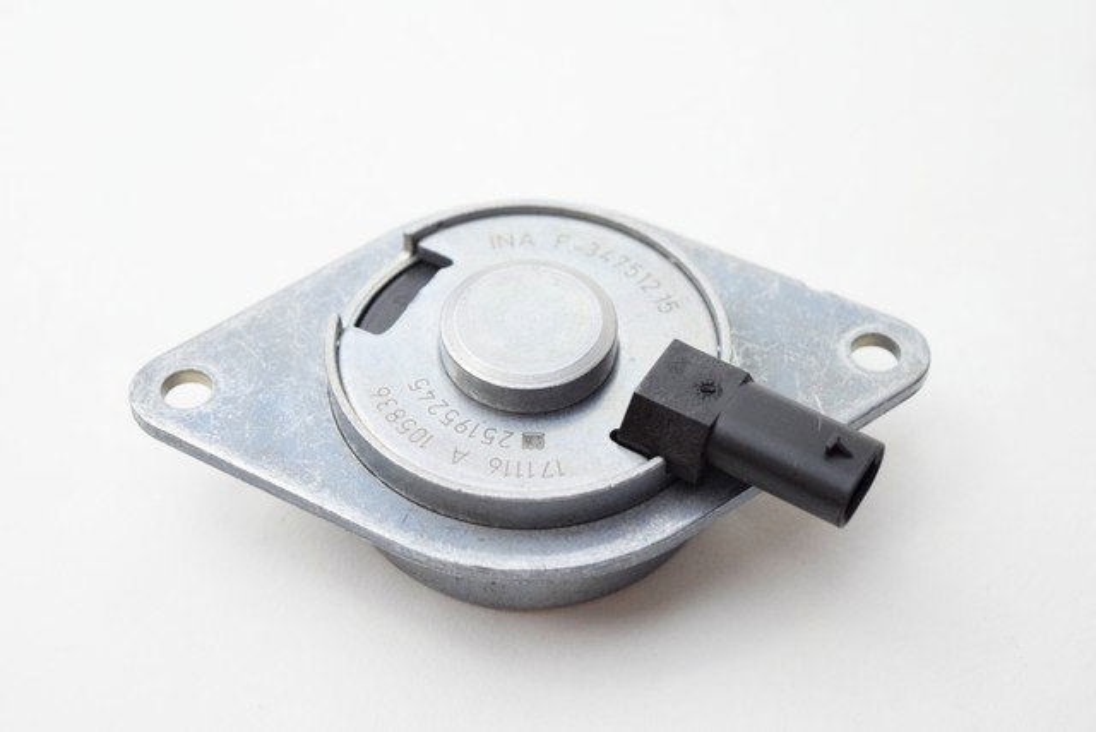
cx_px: 548
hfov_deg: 28.1
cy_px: 366
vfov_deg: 18.9
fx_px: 2192
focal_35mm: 72
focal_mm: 48
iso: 1400
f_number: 5.3
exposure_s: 1/60
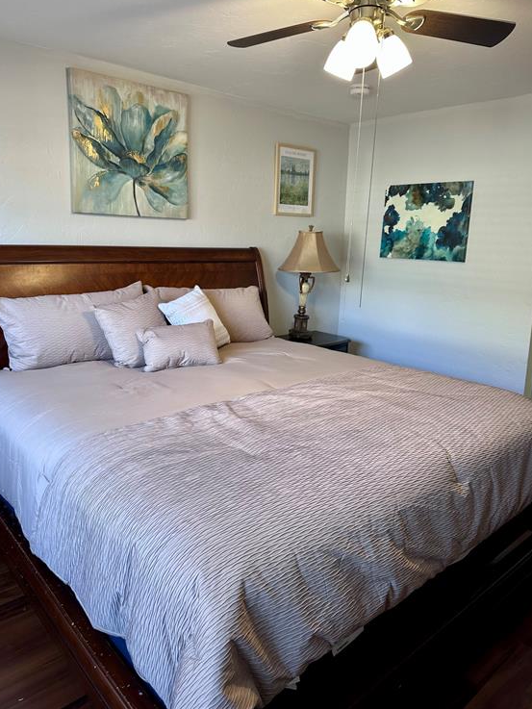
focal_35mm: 25
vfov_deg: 69.4
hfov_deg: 54.9
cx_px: 262
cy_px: 341
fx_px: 512
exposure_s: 1/60
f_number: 1.78
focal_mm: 6.86
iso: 125
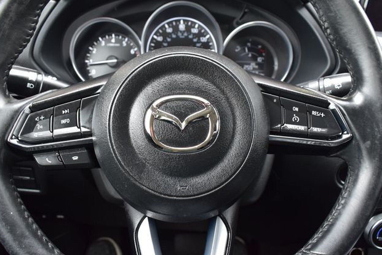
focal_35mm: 34
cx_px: 191
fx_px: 361
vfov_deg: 38.9
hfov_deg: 55.8
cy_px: 130
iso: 500
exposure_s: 1/15
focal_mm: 22
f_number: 6.3
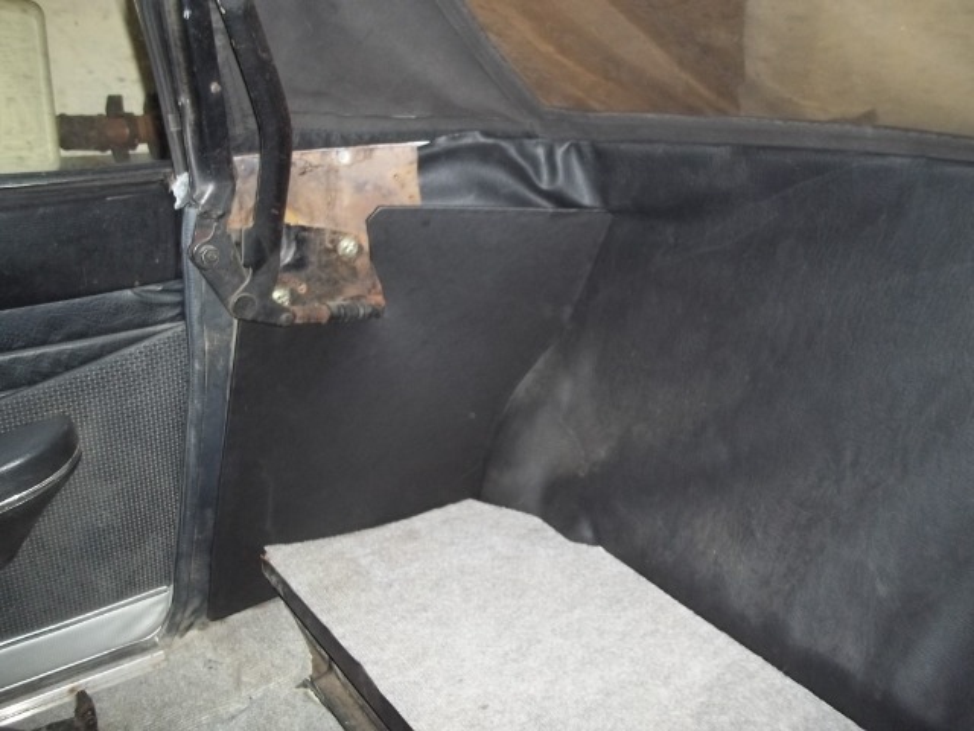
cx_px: 487
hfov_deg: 56.8
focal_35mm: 32
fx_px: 900
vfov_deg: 44.2
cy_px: 366
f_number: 2.9
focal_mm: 5.7
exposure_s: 1/30
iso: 160
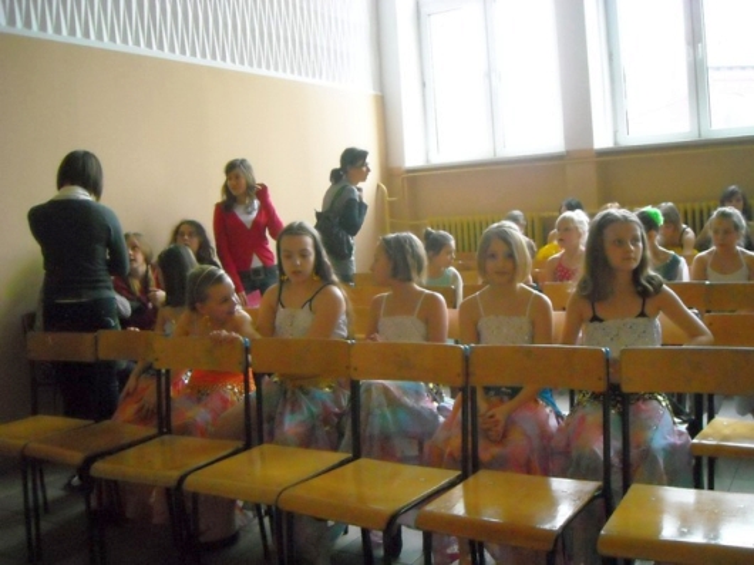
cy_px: 282
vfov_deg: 40.7
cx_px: 377
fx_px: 762
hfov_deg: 52.6
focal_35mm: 35
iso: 800
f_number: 2.8
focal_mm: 5.7
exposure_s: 1/176
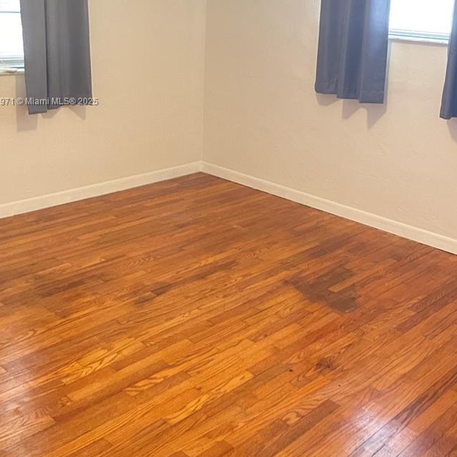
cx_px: 288
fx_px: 642
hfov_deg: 38.9
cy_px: 102
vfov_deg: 38.0
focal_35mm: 43
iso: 500
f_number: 1.6
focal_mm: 4.2
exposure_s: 1/40
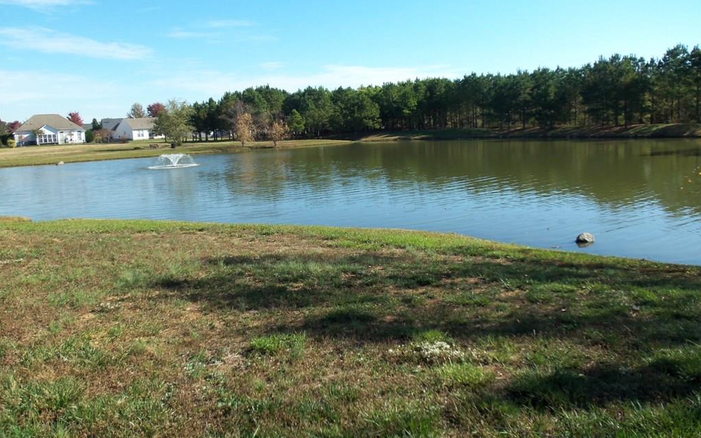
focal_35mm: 31
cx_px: 351
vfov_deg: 40.5
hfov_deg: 61.2
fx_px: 592
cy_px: 187
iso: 80
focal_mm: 5.2
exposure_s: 1/500
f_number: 3.4
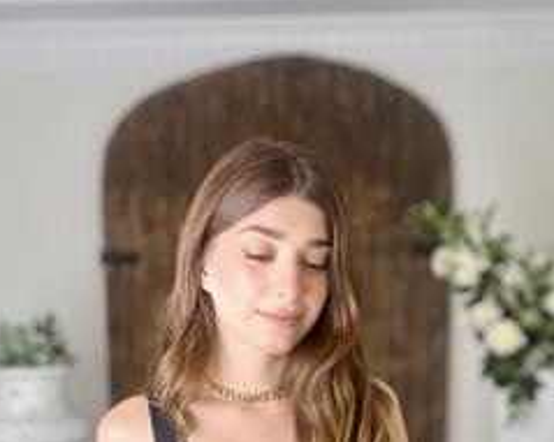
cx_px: 274
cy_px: 437
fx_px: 803
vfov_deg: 28.9
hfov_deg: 38.1
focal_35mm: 49
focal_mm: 2.69
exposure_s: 1/136
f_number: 1.9
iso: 20
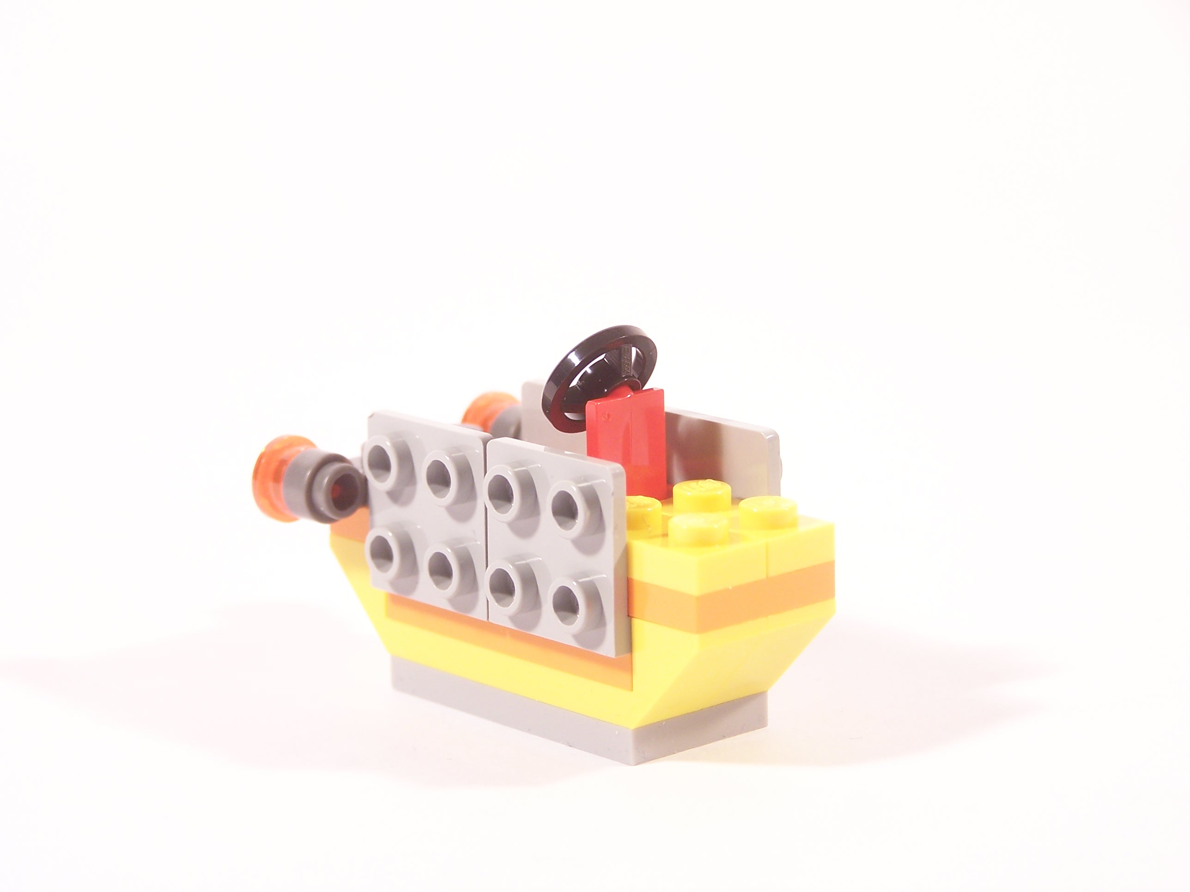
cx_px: 595
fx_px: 3610
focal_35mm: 105
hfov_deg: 18.7
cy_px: 446
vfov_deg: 14.1
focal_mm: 17.5
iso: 100
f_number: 3.2
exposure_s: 1/10
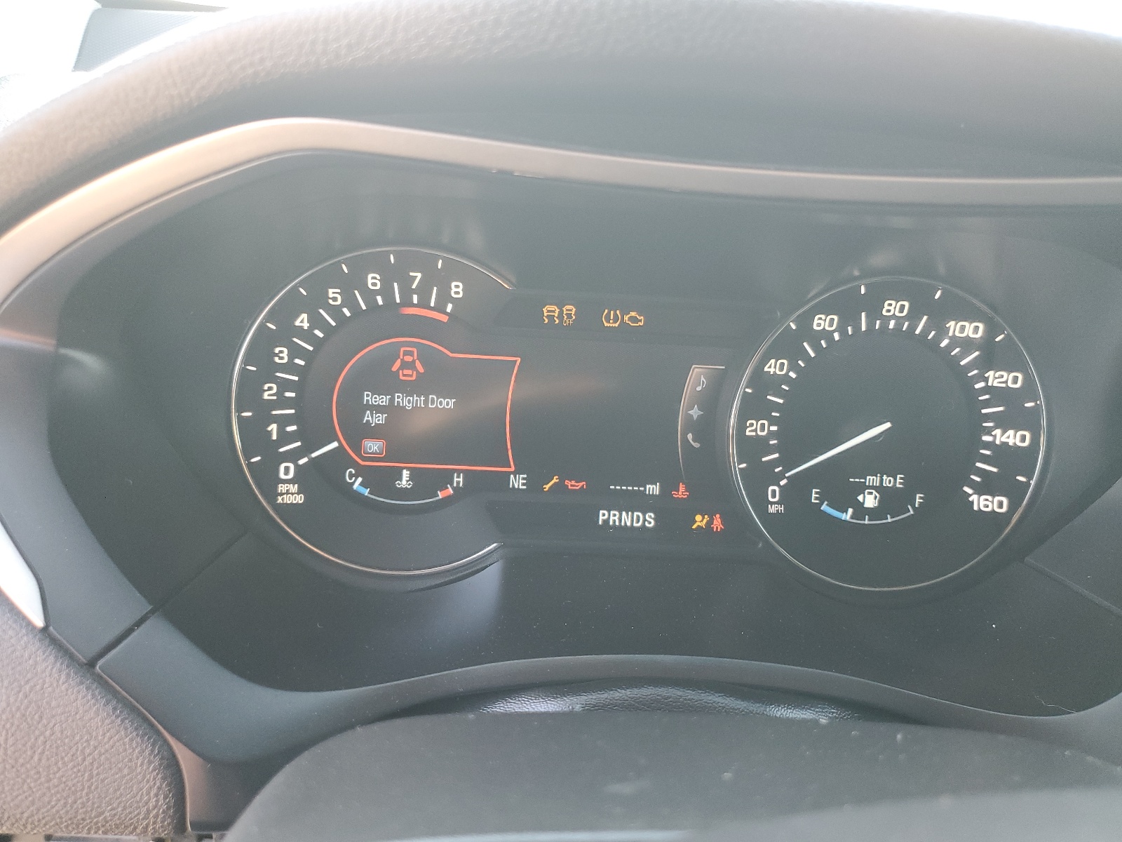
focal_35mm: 26
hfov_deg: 67.3
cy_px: 421
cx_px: 561
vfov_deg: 53.1
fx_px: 843
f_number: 1.5
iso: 99
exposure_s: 1/60.2
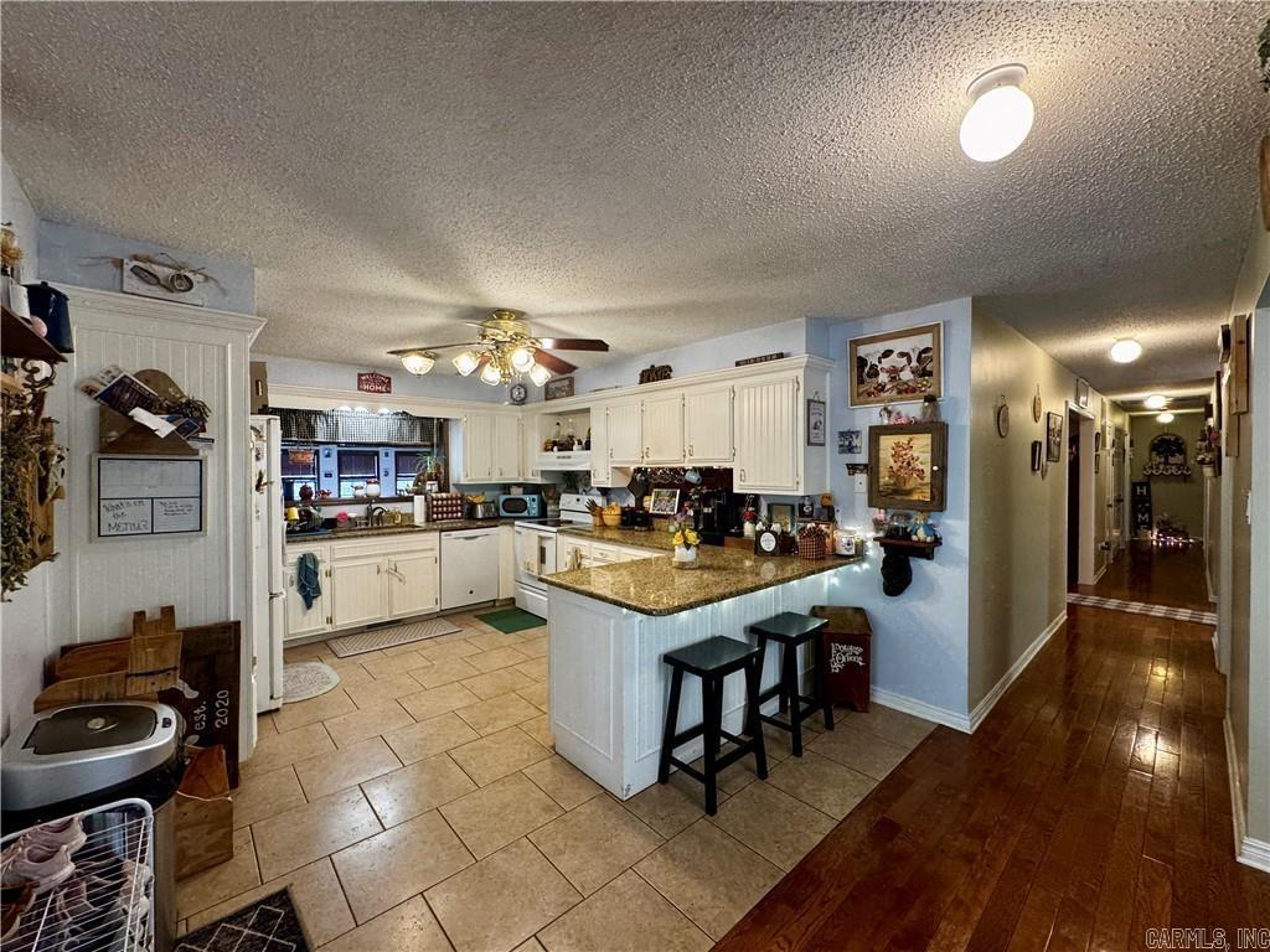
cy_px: 476
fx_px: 514
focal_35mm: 14
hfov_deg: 102.1
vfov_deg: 85.7
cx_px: 635
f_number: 2.2
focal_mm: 2.22
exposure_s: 1/60
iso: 200
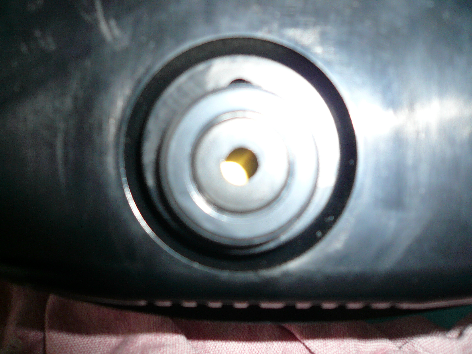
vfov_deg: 49.7
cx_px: 236
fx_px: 382
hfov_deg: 63.4
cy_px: 177
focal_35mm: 28
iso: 100
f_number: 2.8
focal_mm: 4.6
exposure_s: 1/30
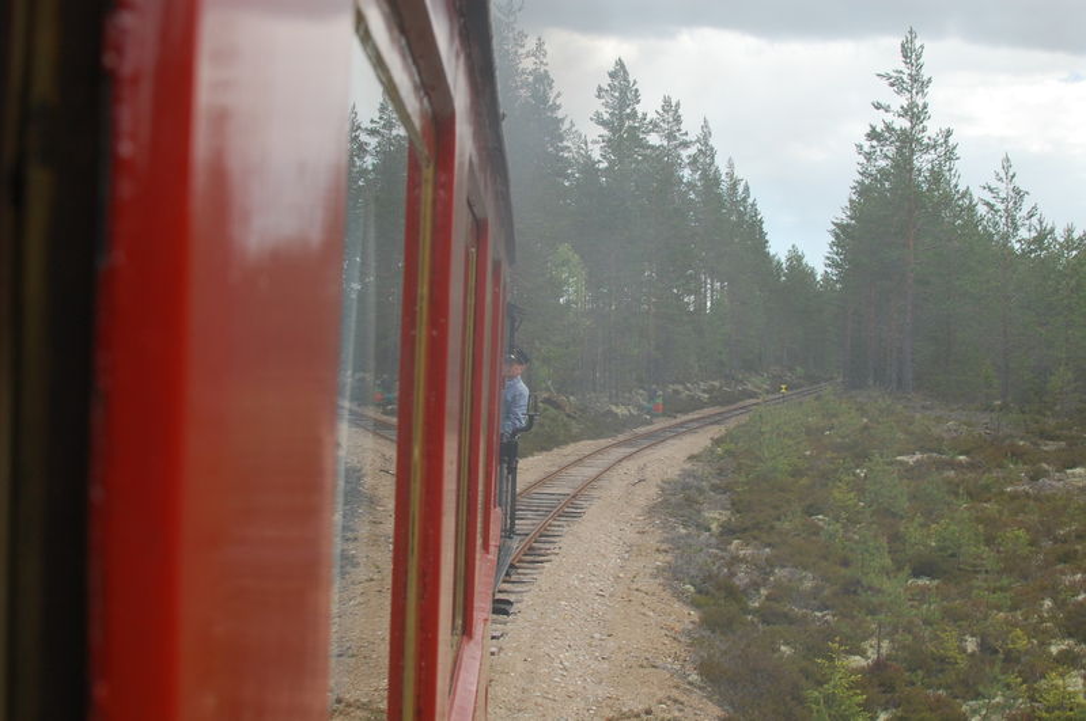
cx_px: 543
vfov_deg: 25.7
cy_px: 360
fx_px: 1582
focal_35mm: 52
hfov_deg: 37.9
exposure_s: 1/200
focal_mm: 35
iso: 200
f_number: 7.1
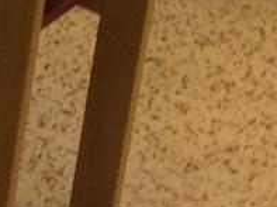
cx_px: -391
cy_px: -368
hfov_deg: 8.4
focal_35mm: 217
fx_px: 1733
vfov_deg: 6.4
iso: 80
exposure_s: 1/25
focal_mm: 3.3
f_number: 2.4
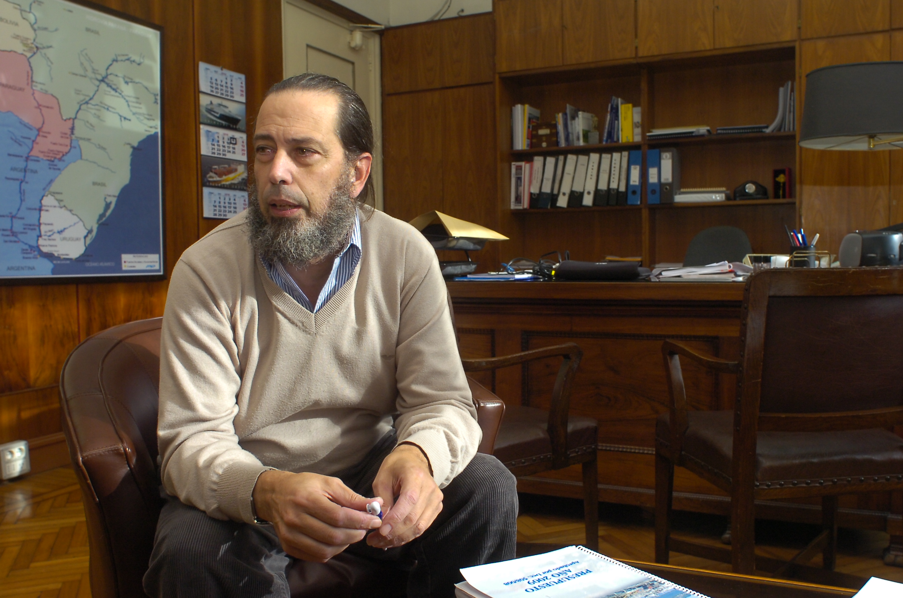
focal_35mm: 30
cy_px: 299
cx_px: 452
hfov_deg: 62.0
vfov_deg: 43.4
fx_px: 751
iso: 500
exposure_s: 1/250
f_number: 6.3
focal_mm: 20
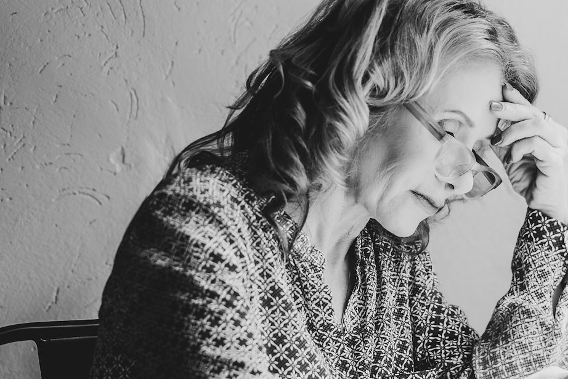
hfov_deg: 13.5
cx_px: 476
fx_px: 2383
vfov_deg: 9.1
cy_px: 148
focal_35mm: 151
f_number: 2.5
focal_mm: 68
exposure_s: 1/200
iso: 100
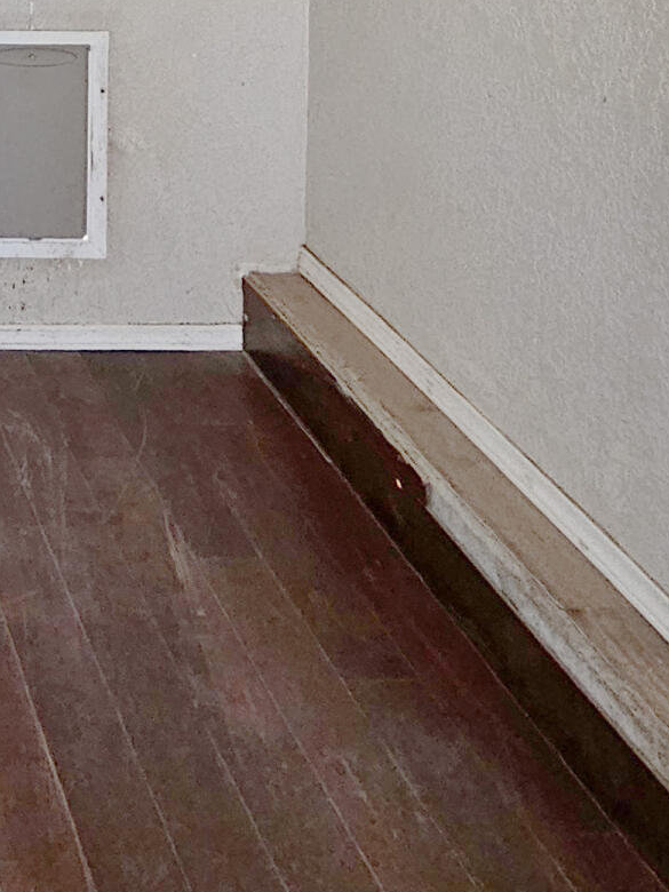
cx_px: -317
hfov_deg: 23.6
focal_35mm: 50
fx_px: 1288
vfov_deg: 29.6
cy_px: -302
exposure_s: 1/30
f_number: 2.2
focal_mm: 2.2
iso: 320
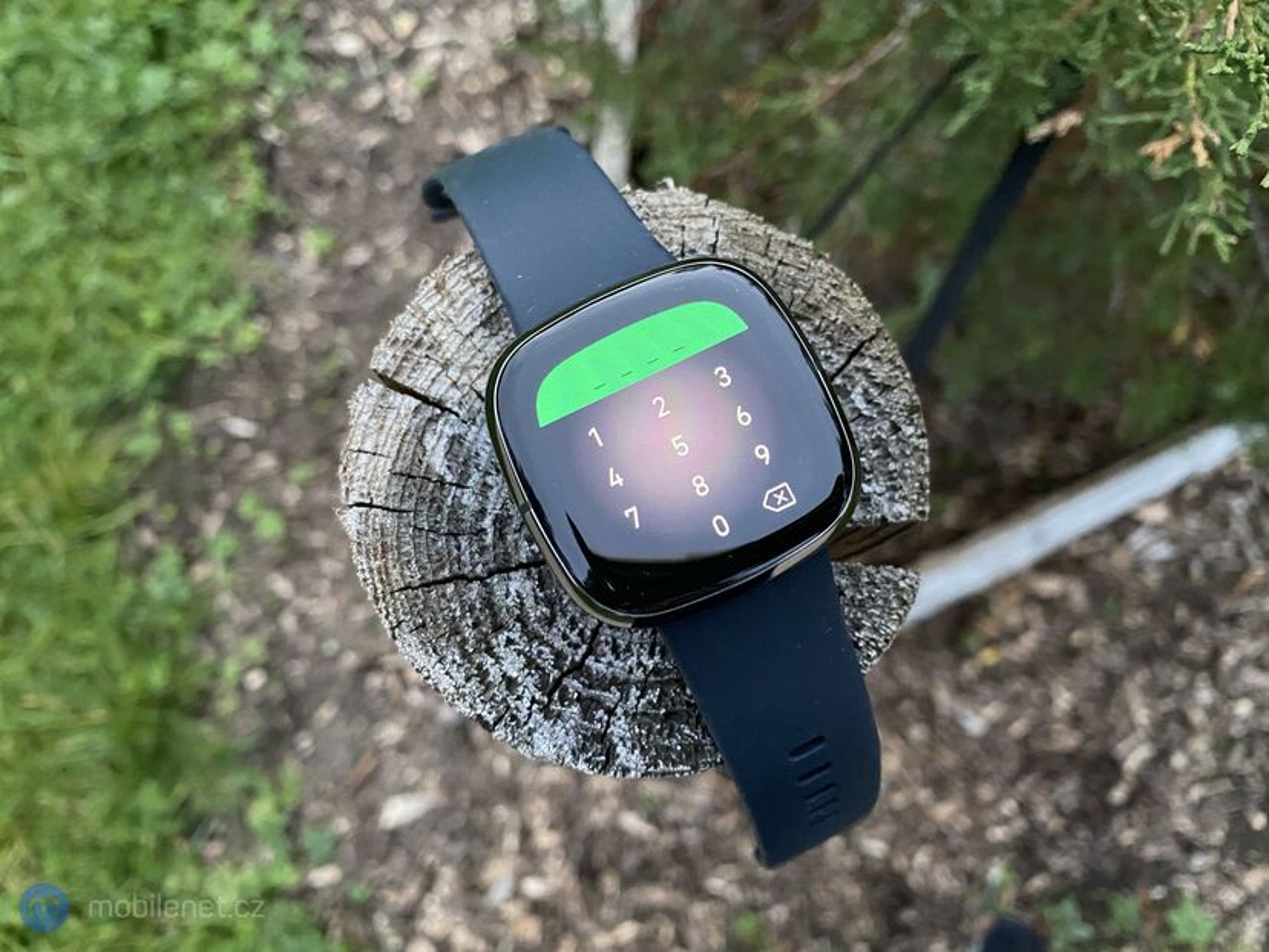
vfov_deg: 53.1
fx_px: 953
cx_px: 634
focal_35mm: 26
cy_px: 476
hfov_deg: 67.3
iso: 640
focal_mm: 4.25
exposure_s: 1/30
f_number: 1.8
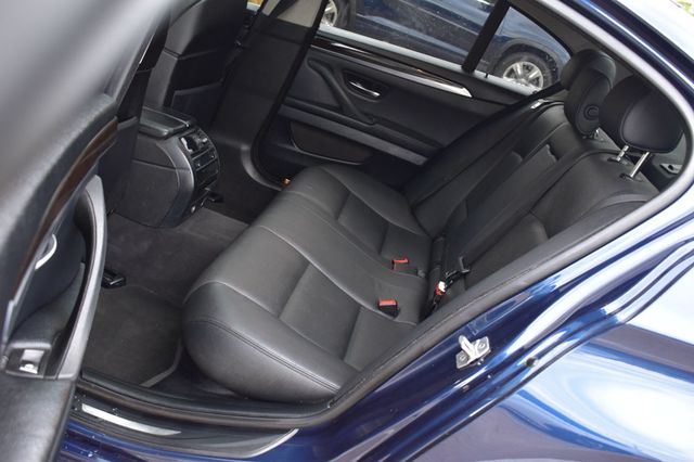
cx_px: 347
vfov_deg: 36.8
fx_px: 694
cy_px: 231
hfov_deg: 53.2
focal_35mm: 36
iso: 900
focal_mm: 24
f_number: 6.3
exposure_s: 1/15
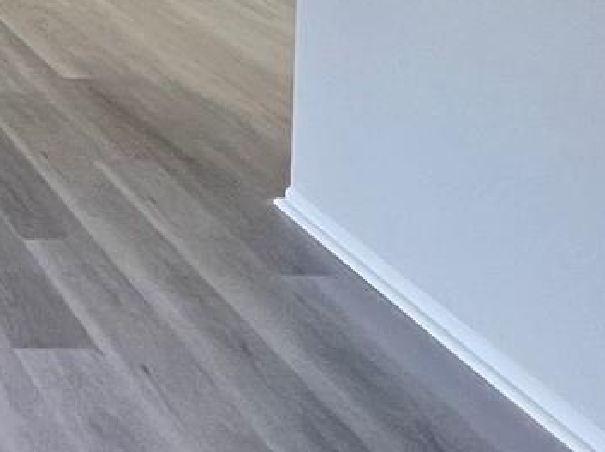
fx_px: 1030
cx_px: -418
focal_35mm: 59
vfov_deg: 20.0
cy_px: -296
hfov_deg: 22.7
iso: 320
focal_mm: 1.57
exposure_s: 1/60
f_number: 1.8
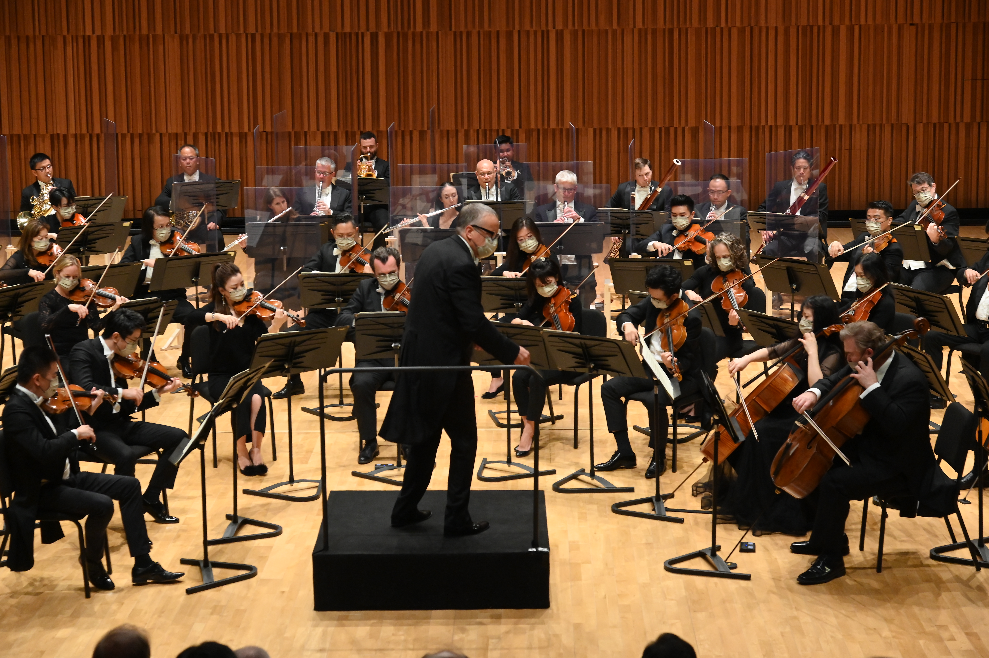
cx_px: 494
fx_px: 1922
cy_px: 329
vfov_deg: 19.4
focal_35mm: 70
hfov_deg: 28.9
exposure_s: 1/100
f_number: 5.6
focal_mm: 70
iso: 4000
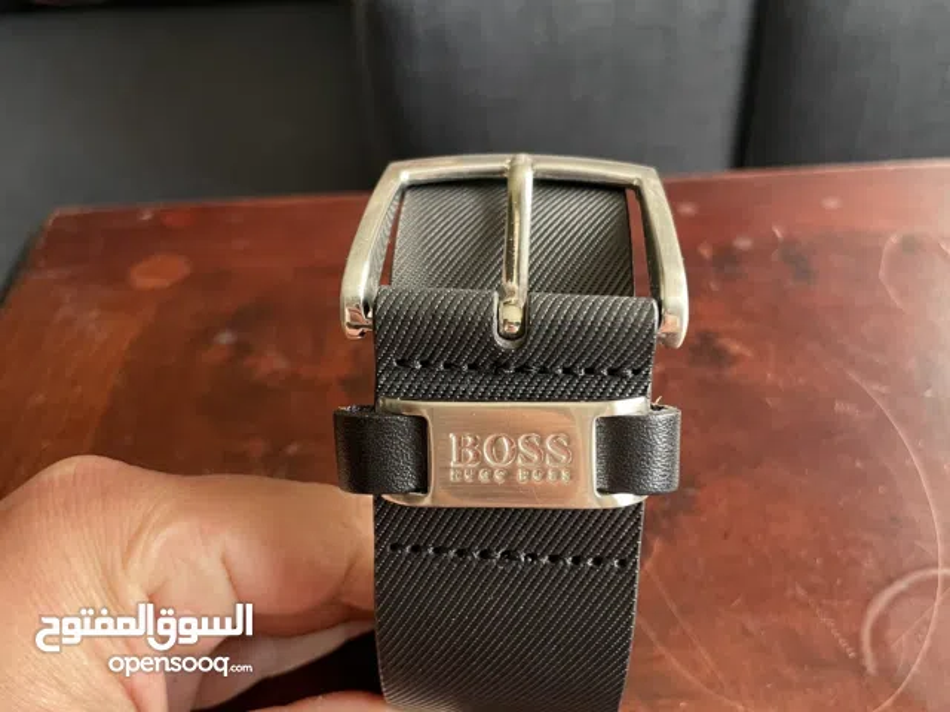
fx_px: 714
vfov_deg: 53.1
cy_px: 356
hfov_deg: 67.3
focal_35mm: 26
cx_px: 475
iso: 250
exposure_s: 1/60
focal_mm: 4.2
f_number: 1.6
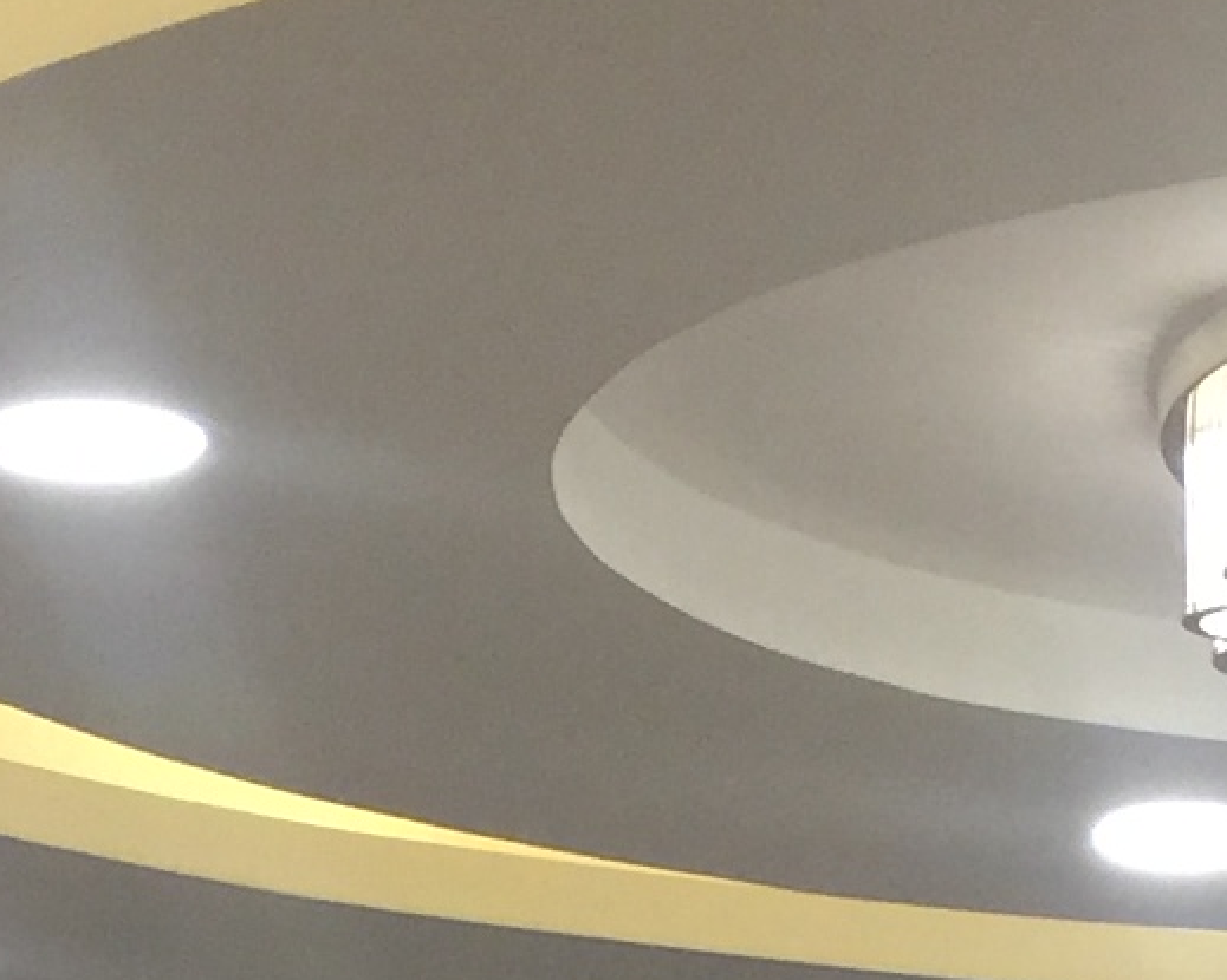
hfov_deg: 10.7
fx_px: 6463
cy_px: 2505
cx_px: 1296
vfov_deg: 7.9
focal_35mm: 178
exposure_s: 1/33
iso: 64
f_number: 2.2
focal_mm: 4.15
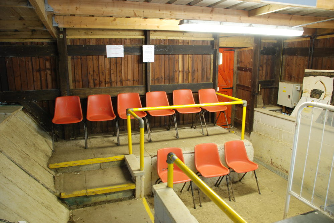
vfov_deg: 48.0
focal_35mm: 27
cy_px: 112
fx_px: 251
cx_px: 167
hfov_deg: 67.3
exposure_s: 1/4
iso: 250
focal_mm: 18
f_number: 3.5
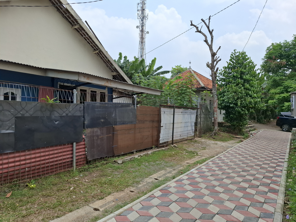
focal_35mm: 23
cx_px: 148
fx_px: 197
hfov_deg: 73.9
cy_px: 111
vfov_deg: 58.9
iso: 50
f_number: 1.8
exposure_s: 1/2237
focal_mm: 5.54
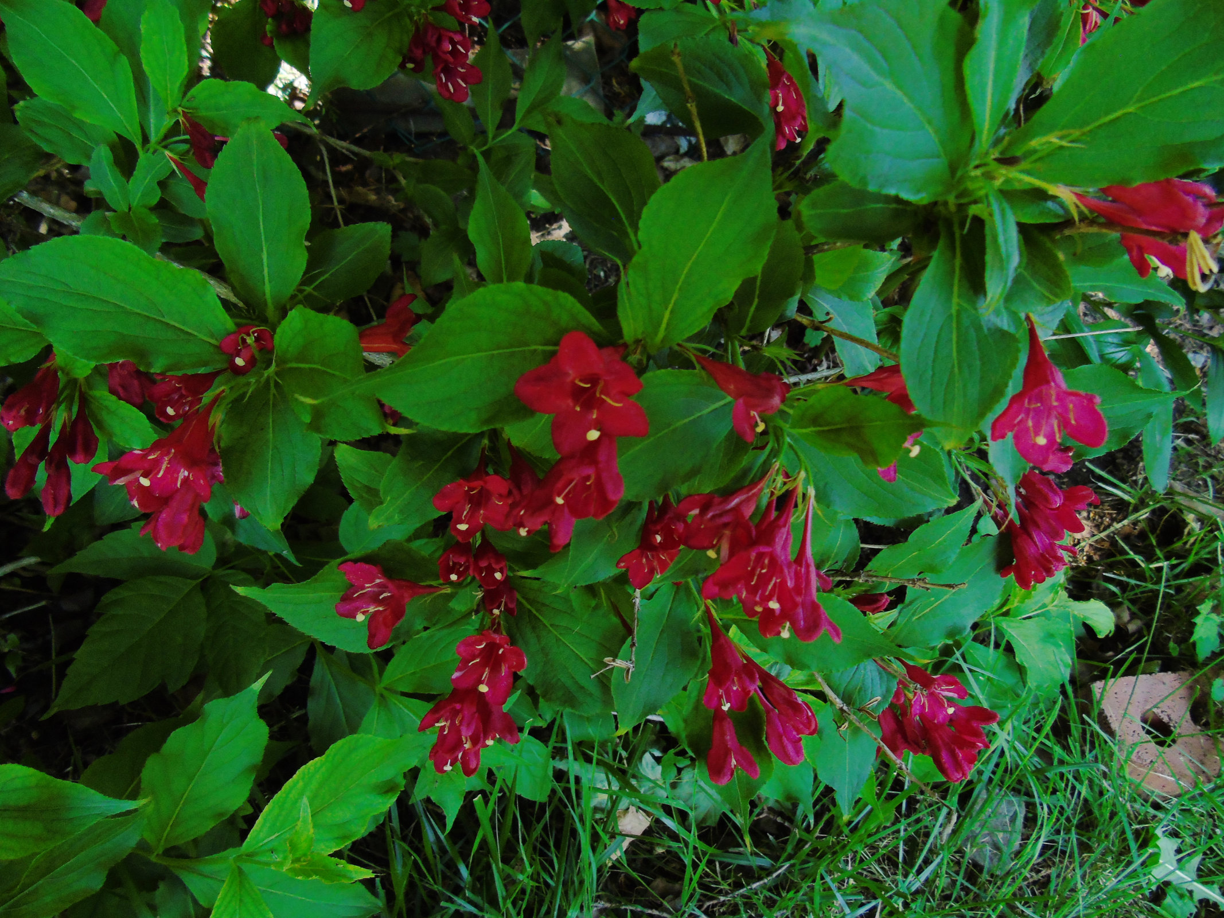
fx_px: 884
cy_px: 459
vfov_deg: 54.9
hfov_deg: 69.4
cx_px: 612
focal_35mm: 25
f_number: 3.4
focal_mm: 4.4
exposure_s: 1/100
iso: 200
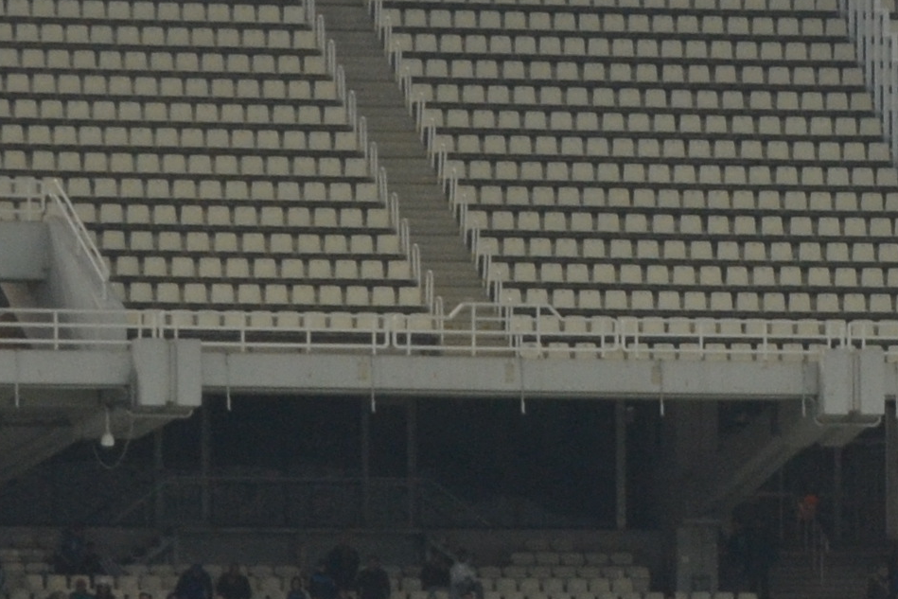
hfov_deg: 5.0
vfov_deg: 3.4
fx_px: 9989
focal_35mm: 400
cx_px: 1879
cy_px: 965
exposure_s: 1/60
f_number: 5.6
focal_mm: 55
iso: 640
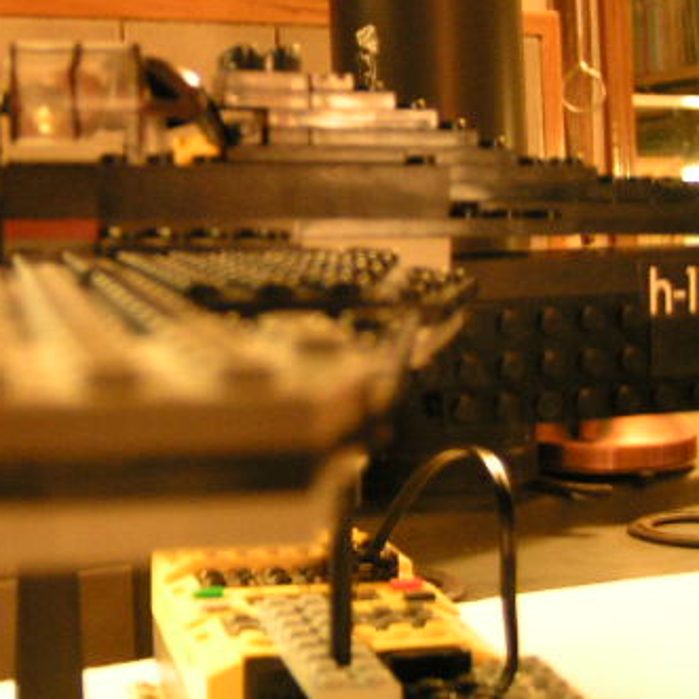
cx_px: 89
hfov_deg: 25.8
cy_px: 213
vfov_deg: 26.3
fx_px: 1485
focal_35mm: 65
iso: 200
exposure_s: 1/2
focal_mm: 5.8
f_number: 2.8
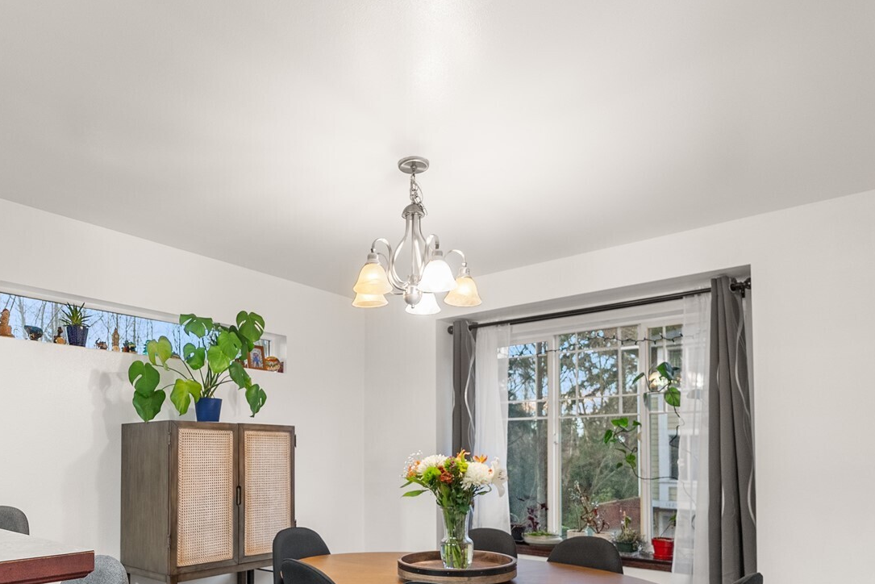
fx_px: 608
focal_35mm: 25
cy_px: 434
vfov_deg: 49.4
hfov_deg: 71.0
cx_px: 364
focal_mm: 16
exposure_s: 1/200
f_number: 5
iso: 800
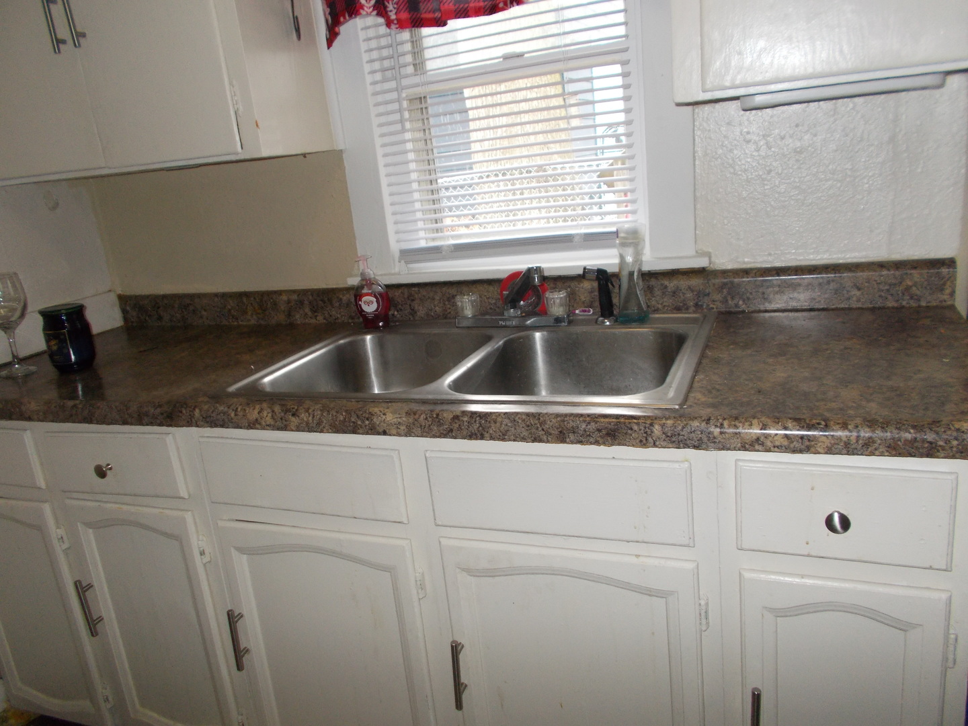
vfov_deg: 53.1
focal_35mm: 26
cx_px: 484
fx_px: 727
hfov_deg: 67.3
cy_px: 363
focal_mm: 4.6
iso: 200
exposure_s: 1/25
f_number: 3.2
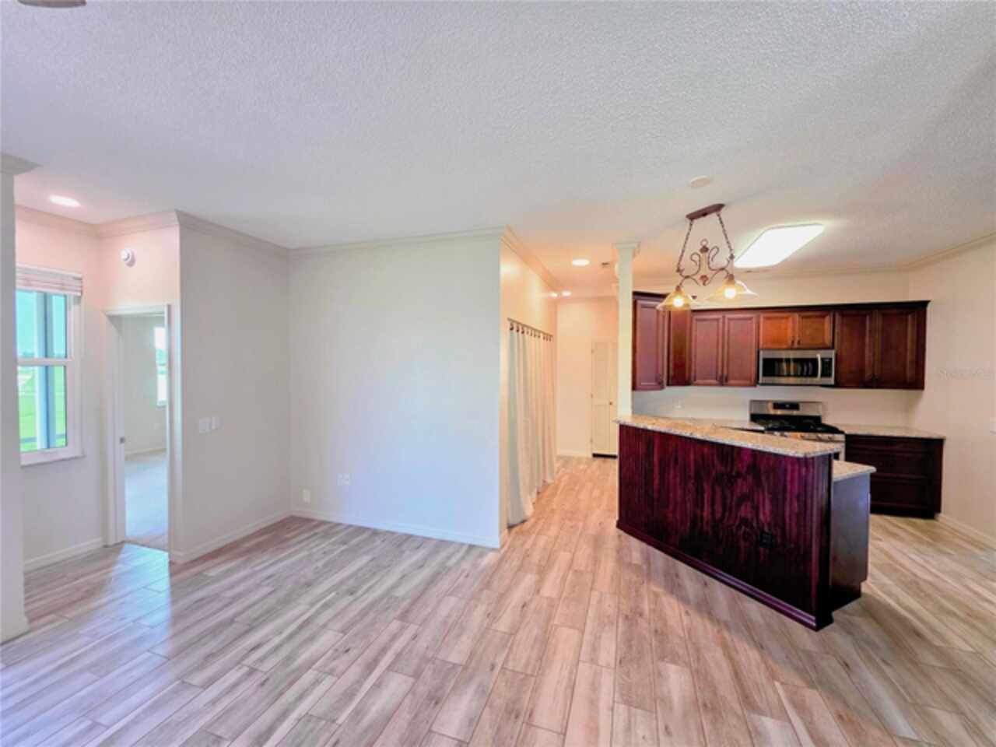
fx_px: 374
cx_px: 498
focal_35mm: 13
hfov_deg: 106.2
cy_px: 374
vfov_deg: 89.9
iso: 125
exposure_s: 1/120
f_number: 1.9
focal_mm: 2.2
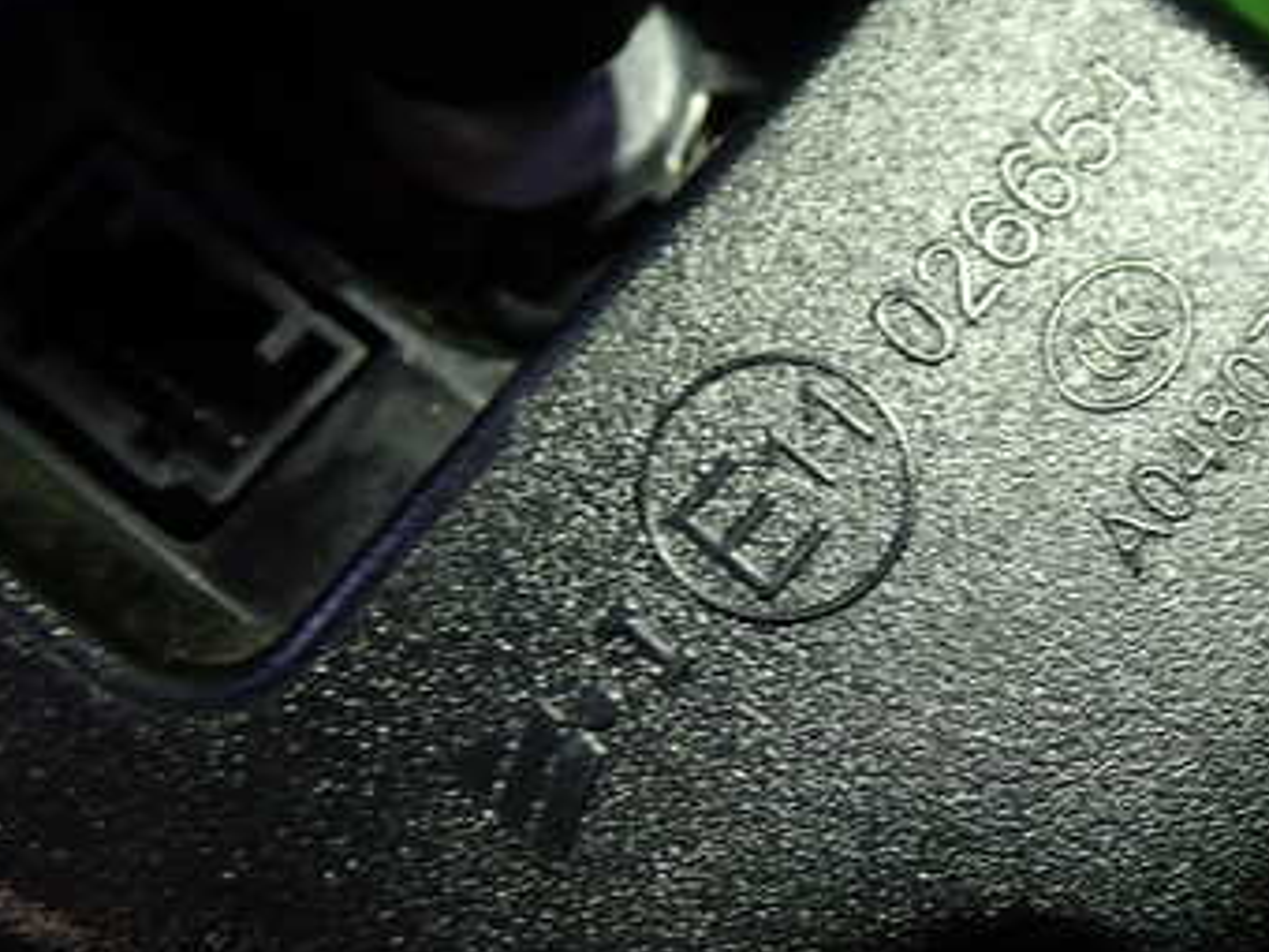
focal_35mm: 53
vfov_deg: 27.5
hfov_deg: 35.0
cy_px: 553
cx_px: 1015
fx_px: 1943
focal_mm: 5.4
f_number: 2.3
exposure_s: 1/40
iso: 200
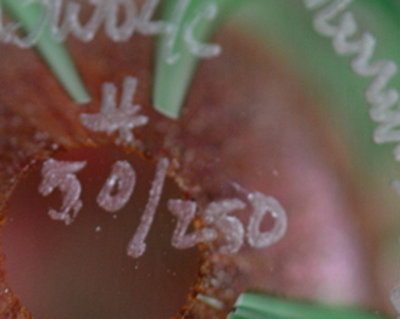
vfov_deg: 5.1
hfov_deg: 6.4
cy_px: 234
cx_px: 131
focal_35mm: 304
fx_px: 3596
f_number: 3.2
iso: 450
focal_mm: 60
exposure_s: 1/125
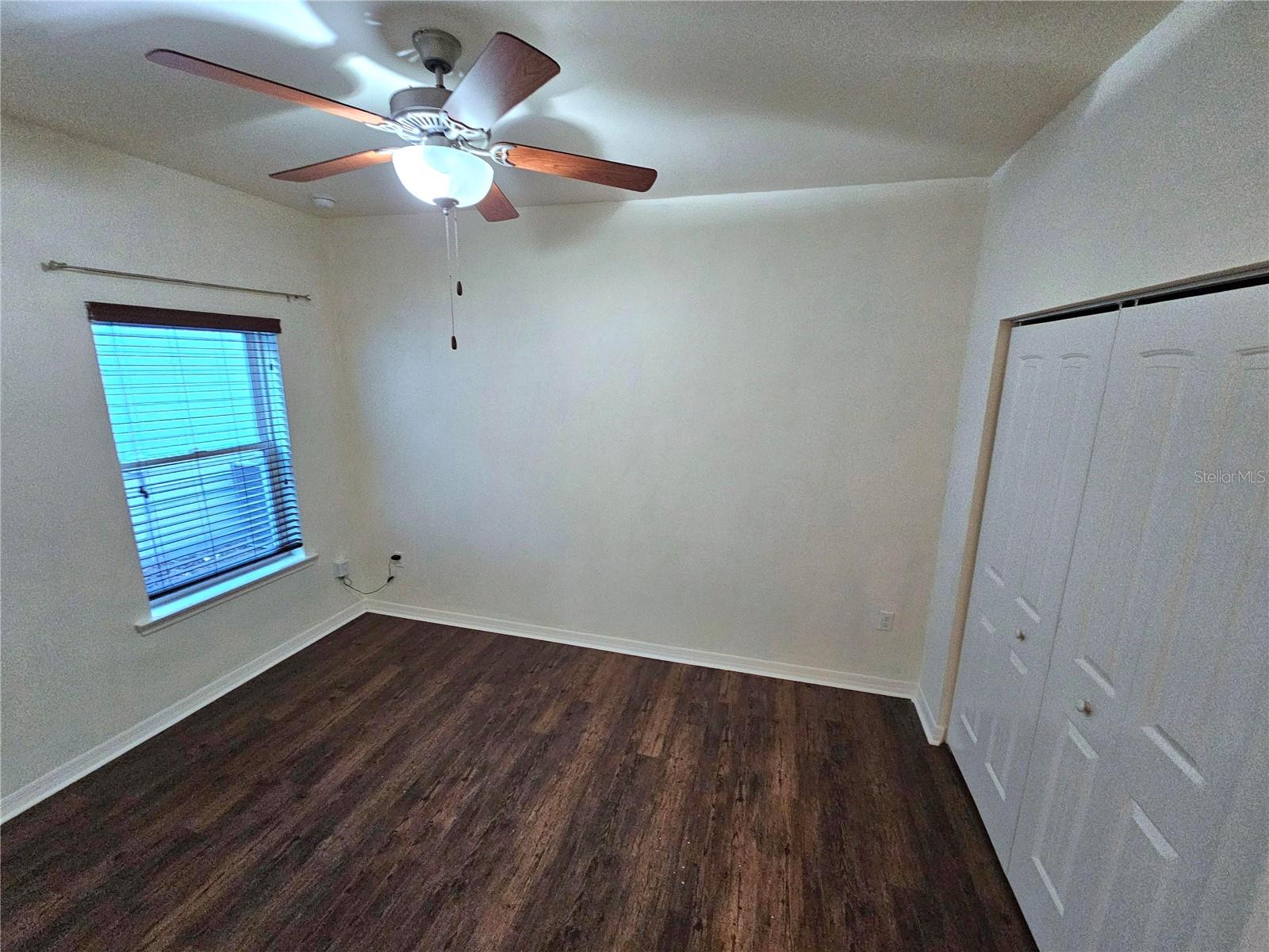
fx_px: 477
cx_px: 634
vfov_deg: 89.9
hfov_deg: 106.2
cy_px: 476
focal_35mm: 13
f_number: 2.2
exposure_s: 1/30
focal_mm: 2.2
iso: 500
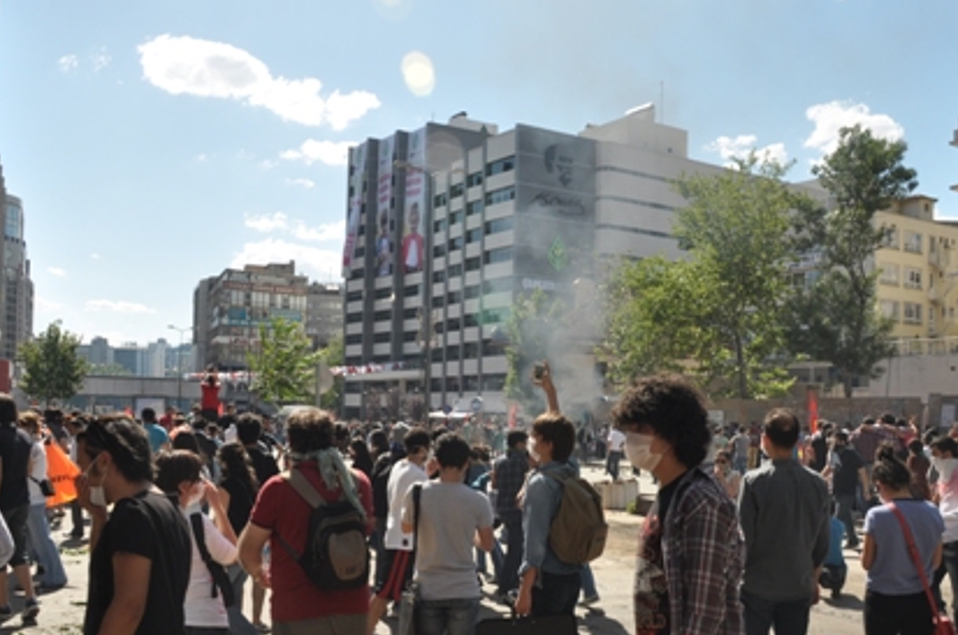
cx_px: 517
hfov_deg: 53.1
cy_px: 407
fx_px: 957
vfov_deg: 36.5
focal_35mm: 36
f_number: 10
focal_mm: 18
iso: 250
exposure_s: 1/400
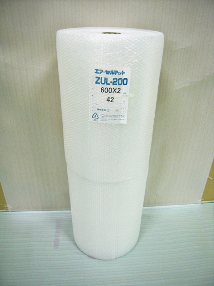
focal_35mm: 28
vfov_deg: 63.4
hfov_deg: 49.7
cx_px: 107
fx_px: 231
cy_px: 143
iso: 250
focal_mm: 5
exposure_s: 1/30
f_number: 2.7
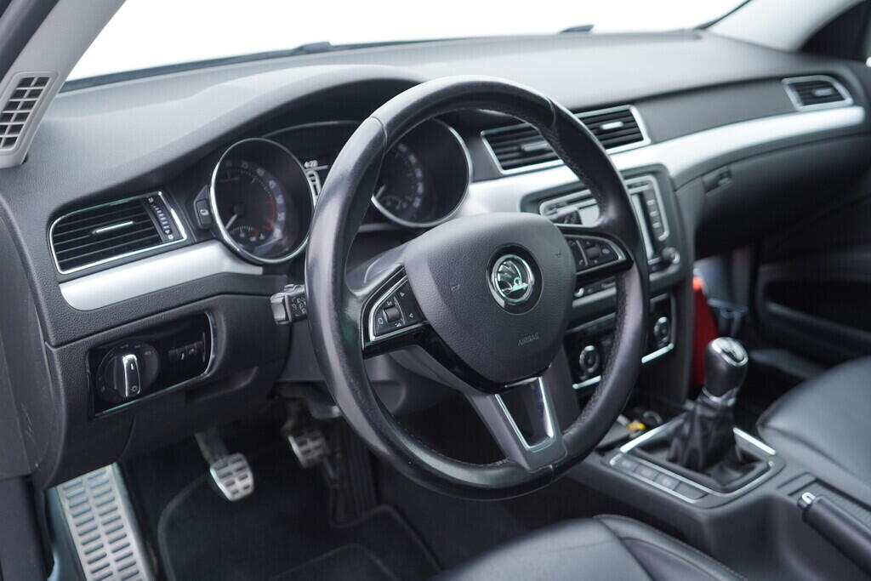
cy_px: 290
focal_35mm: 36
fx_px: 871
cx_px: 436
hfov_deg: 53.1
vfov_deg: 36.9
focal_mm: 24
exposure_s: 1/40
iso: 250
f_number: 2.8
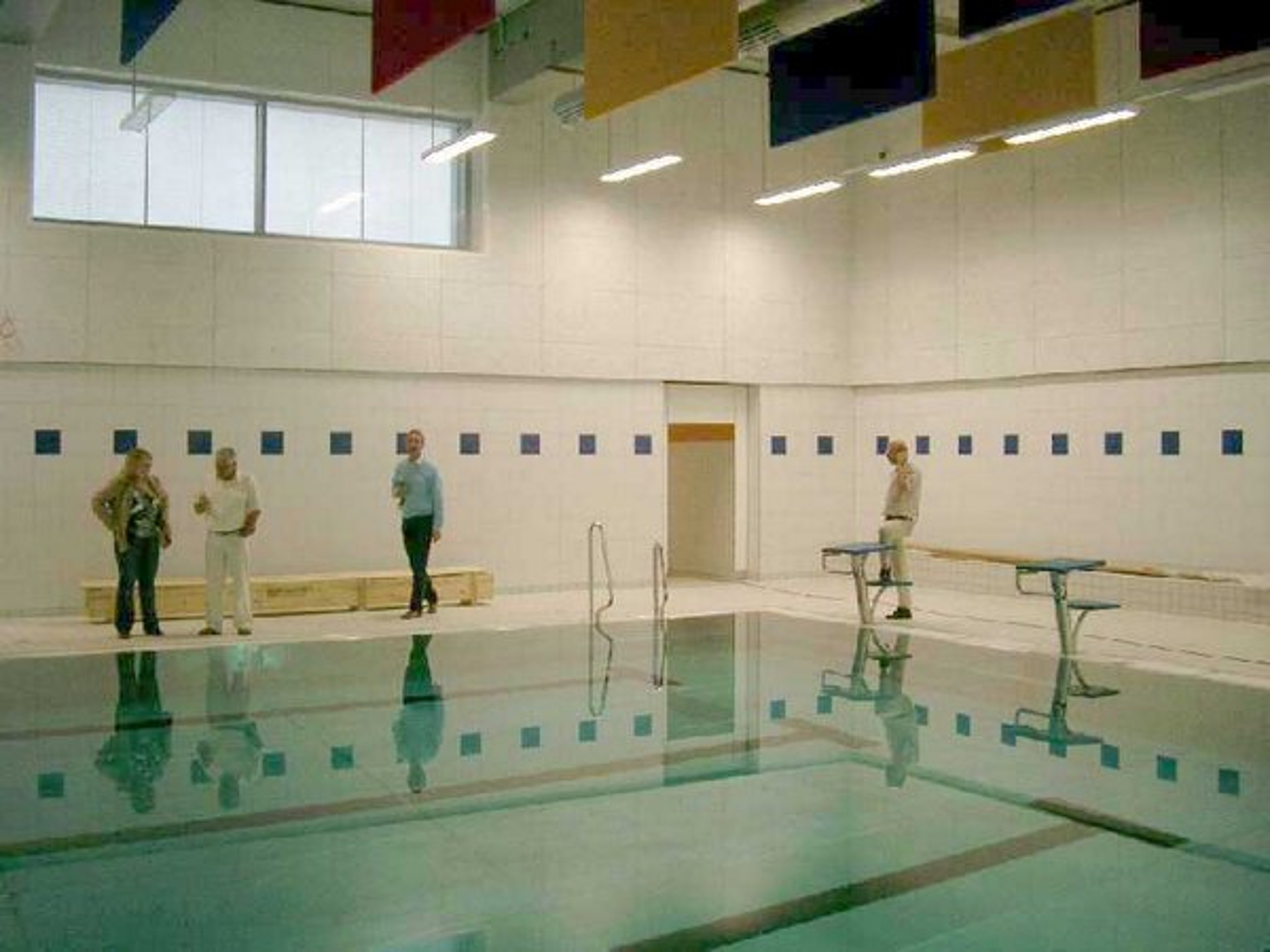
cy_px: 476
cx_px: 635
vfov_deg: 38.7
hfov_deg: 50.1
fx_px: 1357
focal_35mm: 37
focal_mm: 7.6
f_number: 2.6
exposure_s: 1/160
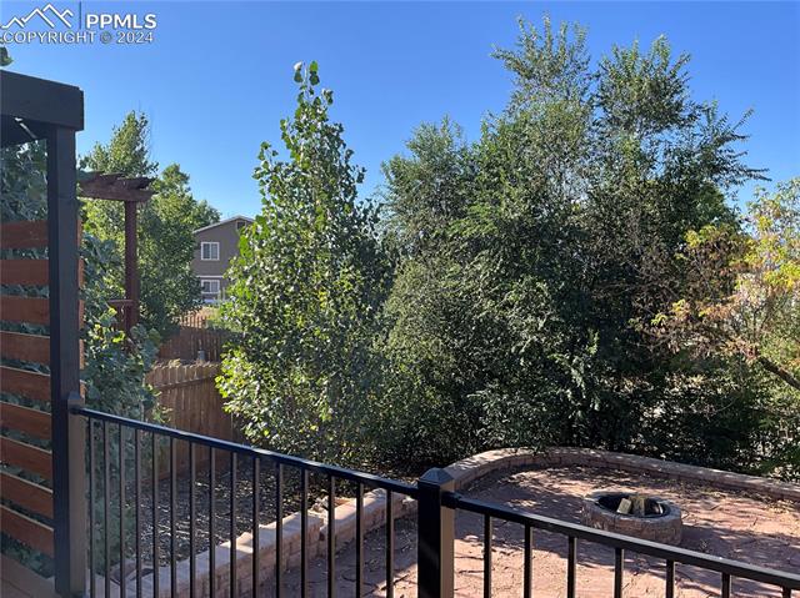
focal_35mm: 29
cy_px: 299
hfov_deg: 61.7
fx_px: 670
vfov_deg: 48.2
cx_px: 400
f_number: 1.8
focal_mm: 3
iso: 25
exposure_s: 1/781
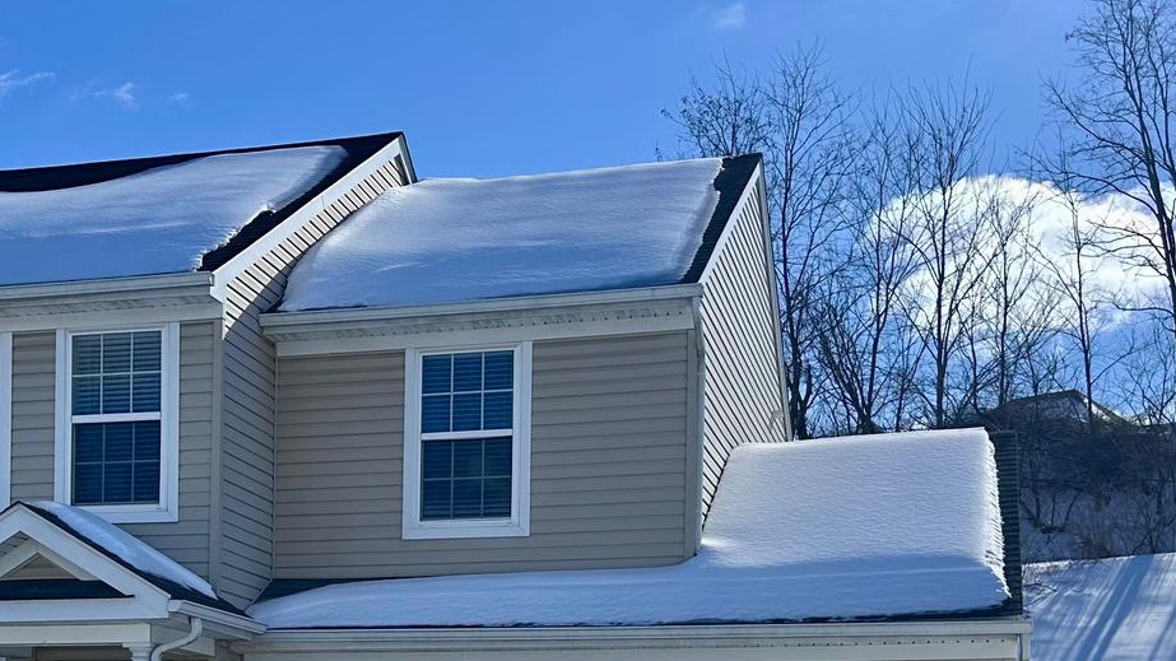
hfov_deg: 35.7
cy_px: 718
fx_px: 1808
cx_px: 389
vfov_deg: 19.9
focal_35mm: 58
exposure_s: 1/9709
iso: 80
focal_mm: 6.86
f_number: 1.78
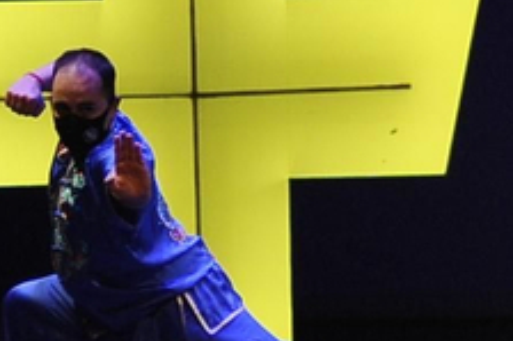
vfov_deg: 2.4
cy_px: -111
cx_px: 1454
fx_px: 8131
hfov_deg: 3.5
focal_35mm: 571
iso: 1600
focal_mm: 80
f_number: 2.8
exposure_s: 1/320
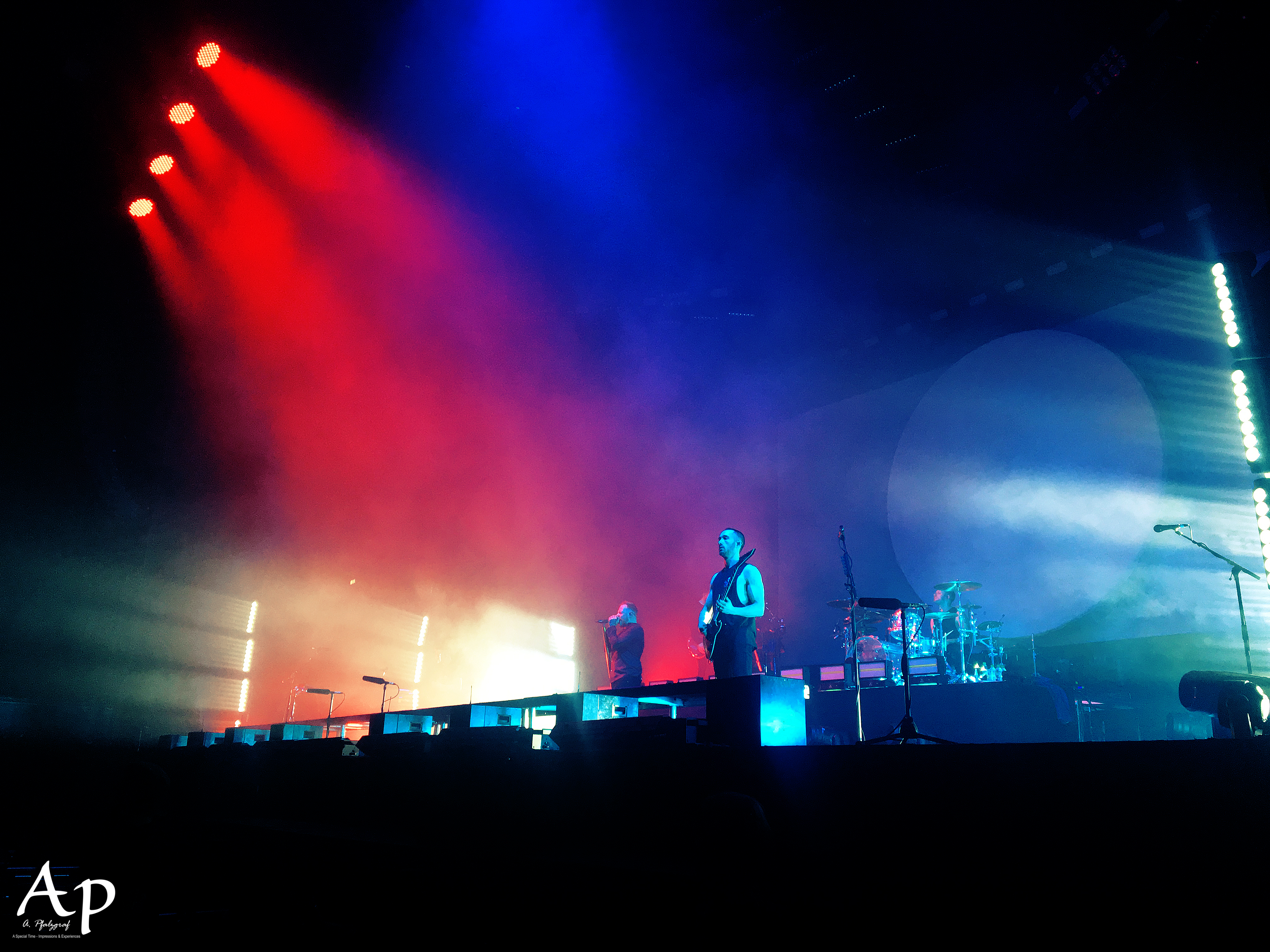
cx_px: 635
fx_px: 1064
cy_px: 476
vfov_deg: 48.2
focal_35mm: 29
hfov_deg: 61.7
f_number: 2.2
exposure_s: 1/33
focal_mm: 4.15
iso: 125
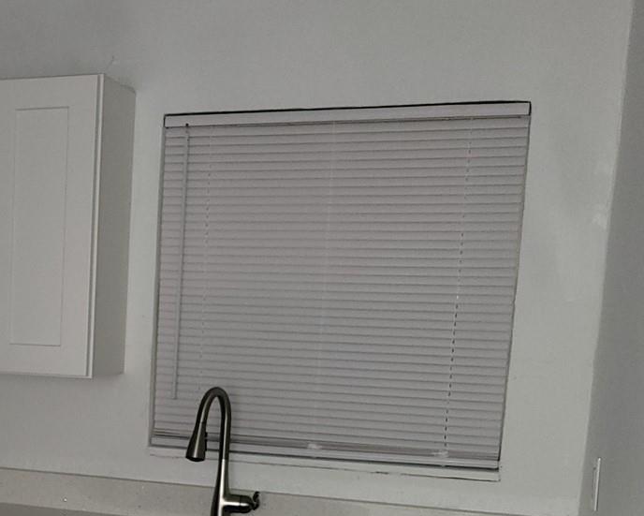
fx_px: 1125
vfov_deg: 25.0
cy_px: 472
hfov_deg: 29.6
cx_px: -15
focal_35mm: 59
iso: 125
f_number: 1.8
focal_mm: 5.4
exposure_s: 1/24
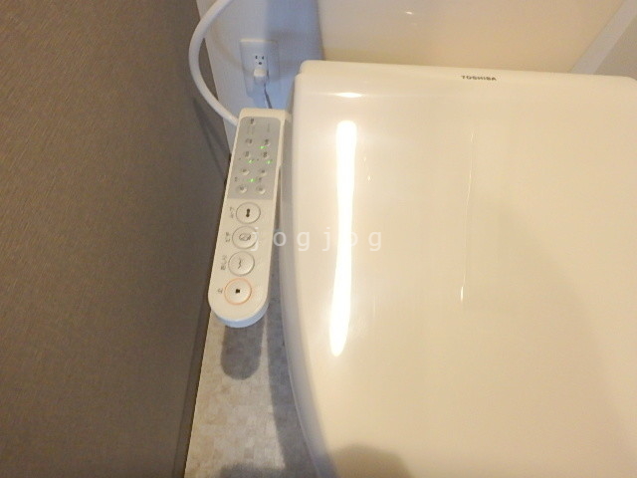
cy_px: 239
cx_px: 318
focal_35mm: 21
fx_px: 386
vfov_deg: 63.4
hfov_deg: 79.0
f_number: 3.5
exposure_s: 1/30
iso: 400
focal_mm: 3.7
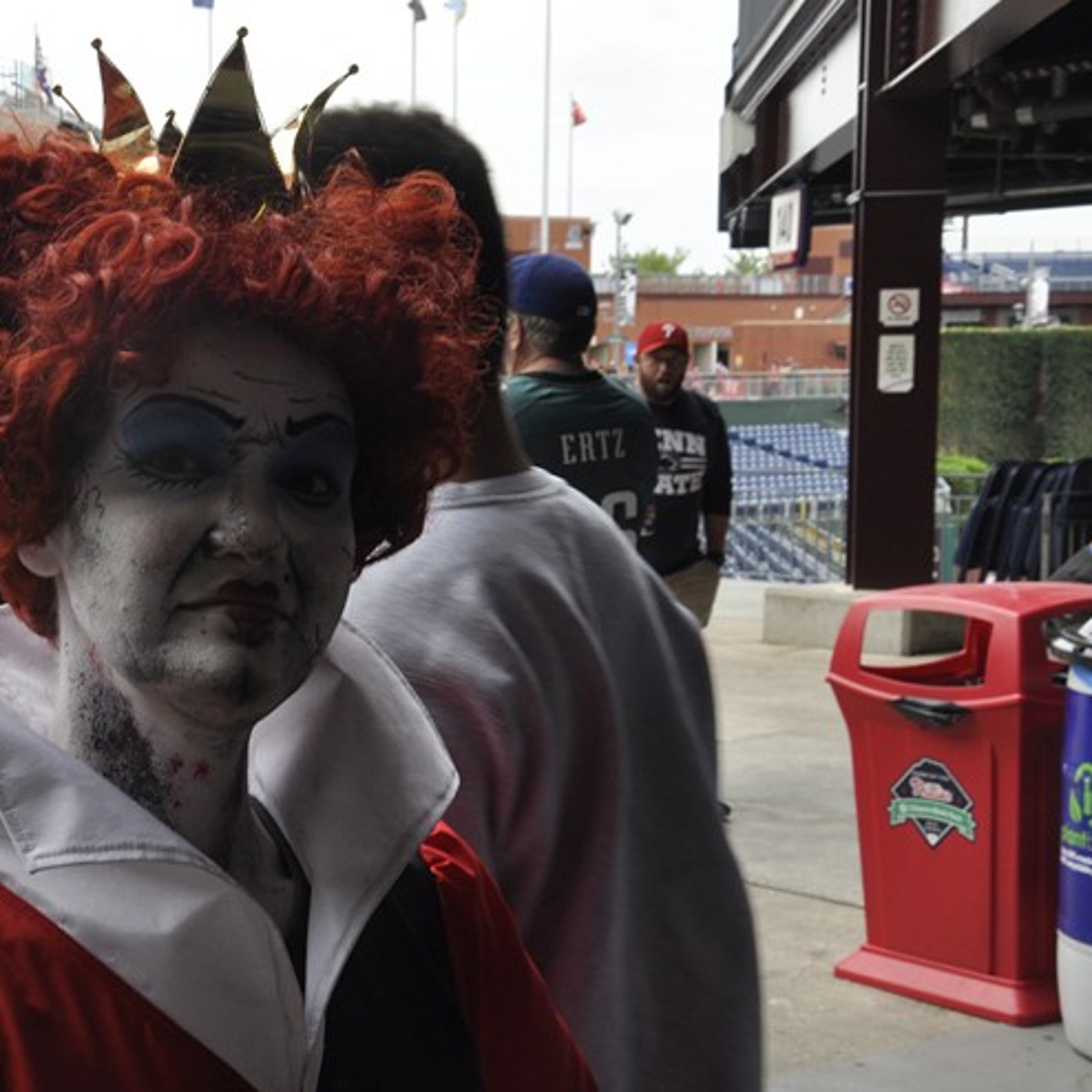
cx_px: 11
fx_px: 2391
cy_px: 590
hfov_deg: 24.6
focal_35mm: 67
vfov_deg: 25.7
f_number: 11
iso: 400
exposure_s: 1/125
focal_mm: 26
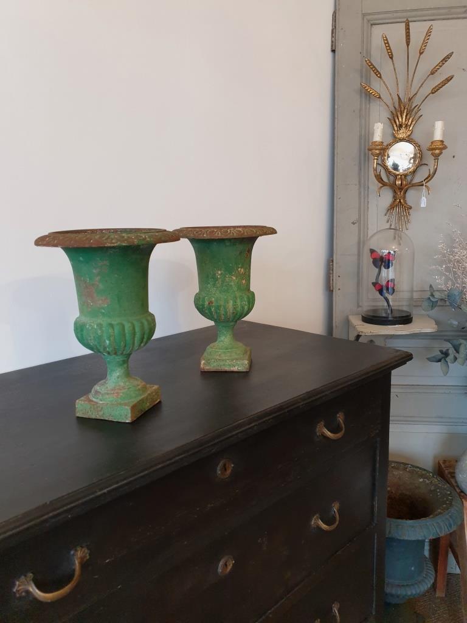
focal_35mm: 26
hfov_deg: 53.1
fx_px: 468
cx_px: 234
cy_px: 312
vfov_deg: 67.3
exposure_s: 1/50
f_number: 1.5
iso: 200
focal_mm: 4.3
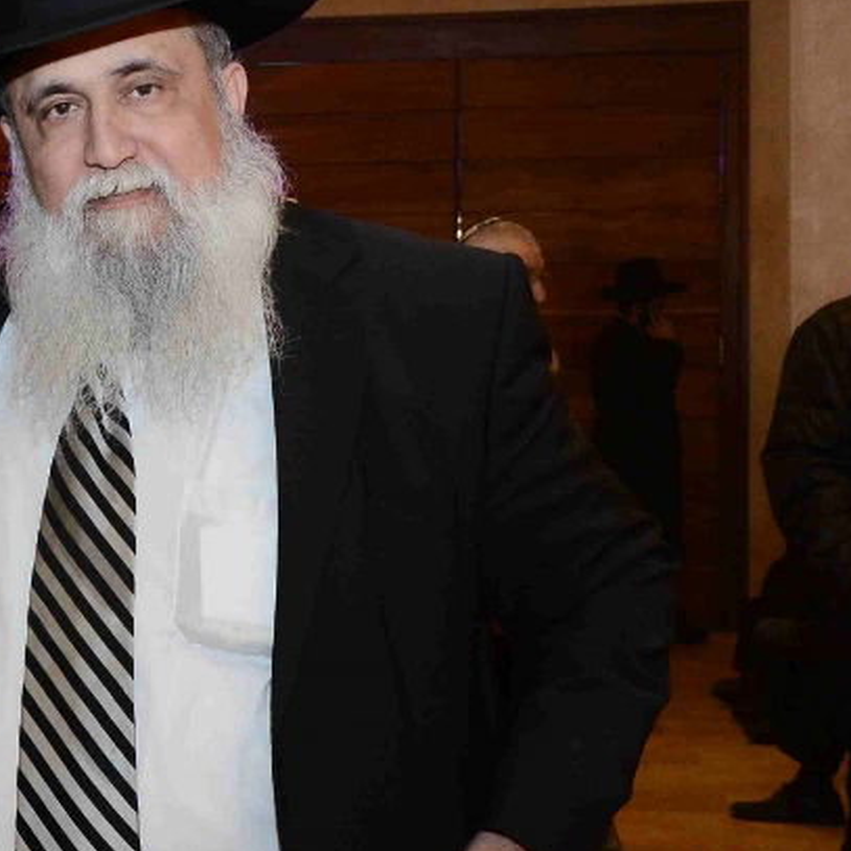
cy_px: 349
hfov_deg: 20.9
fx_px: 2227
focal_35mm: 80
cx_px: 0
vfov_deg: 21.6
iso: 2000
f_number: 5.6
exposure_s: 1/60
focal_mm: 25
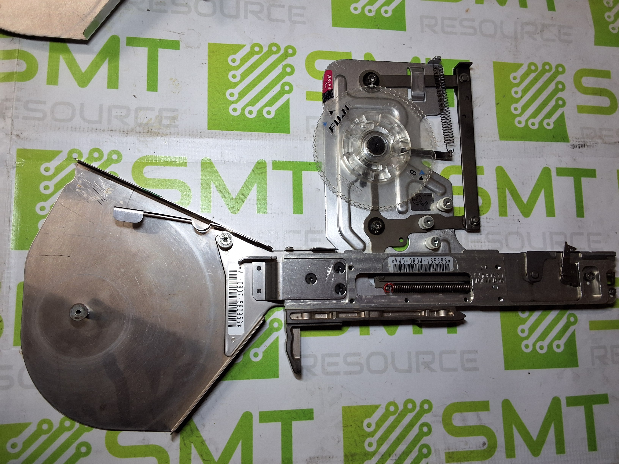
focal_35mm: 28
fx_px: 501
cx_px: 310
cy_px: 232
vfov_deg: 49.7
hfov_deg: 63.4
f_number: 1.9
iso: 80
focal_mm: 2.91
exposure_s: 1/40
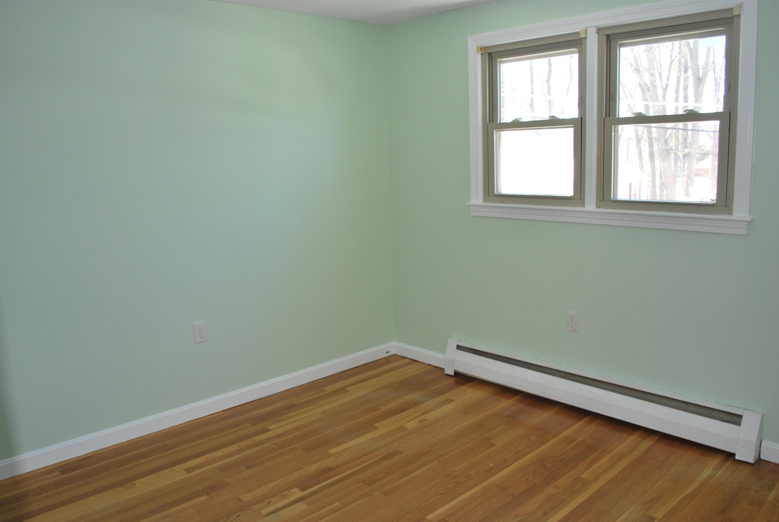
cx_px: 390
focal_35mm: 27
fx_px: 585
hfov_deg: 67.3
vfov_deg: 48.0
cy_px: 261
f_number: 3.8
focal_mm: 18
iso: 200
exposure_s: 1/60
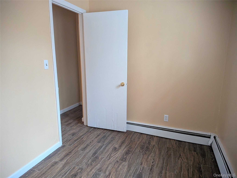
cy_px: 89
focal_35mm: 24
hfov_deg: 71.6
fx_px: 164
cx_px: 118
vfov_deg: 56.8
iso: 652
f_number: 1.7
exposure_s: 1/33.3
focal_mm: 4.53
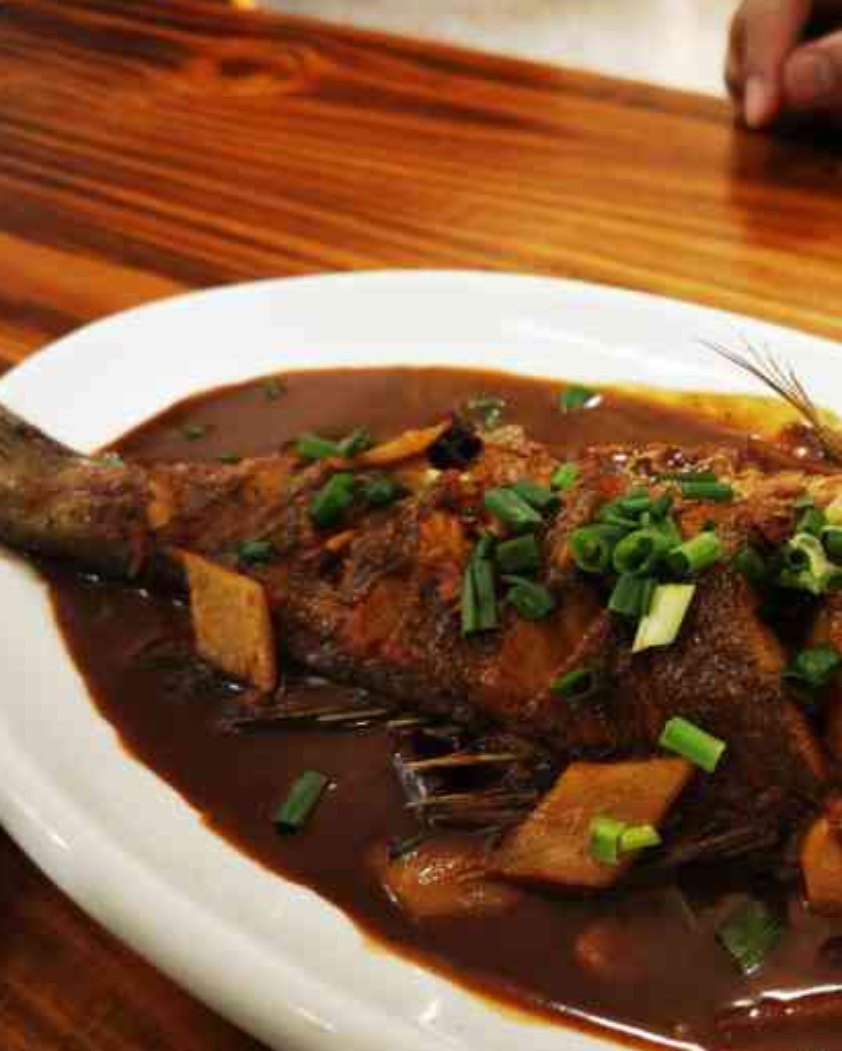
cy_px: 520
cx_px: 678
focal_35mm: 36
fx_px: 1121
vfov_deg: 50.3
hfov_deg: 39.5
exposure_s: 1/50
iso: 125
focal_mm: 5.58
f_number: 1.8
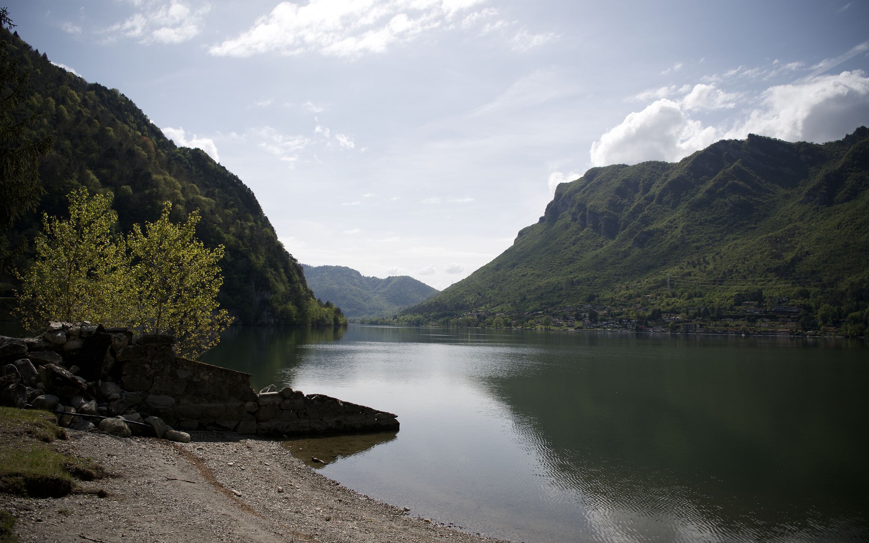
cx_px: 427
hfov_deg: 72.5
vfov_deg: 49.3
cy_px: 267
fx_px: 592
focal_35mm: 25
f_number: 2.8
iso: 80
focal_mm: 24
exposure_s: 1/2500
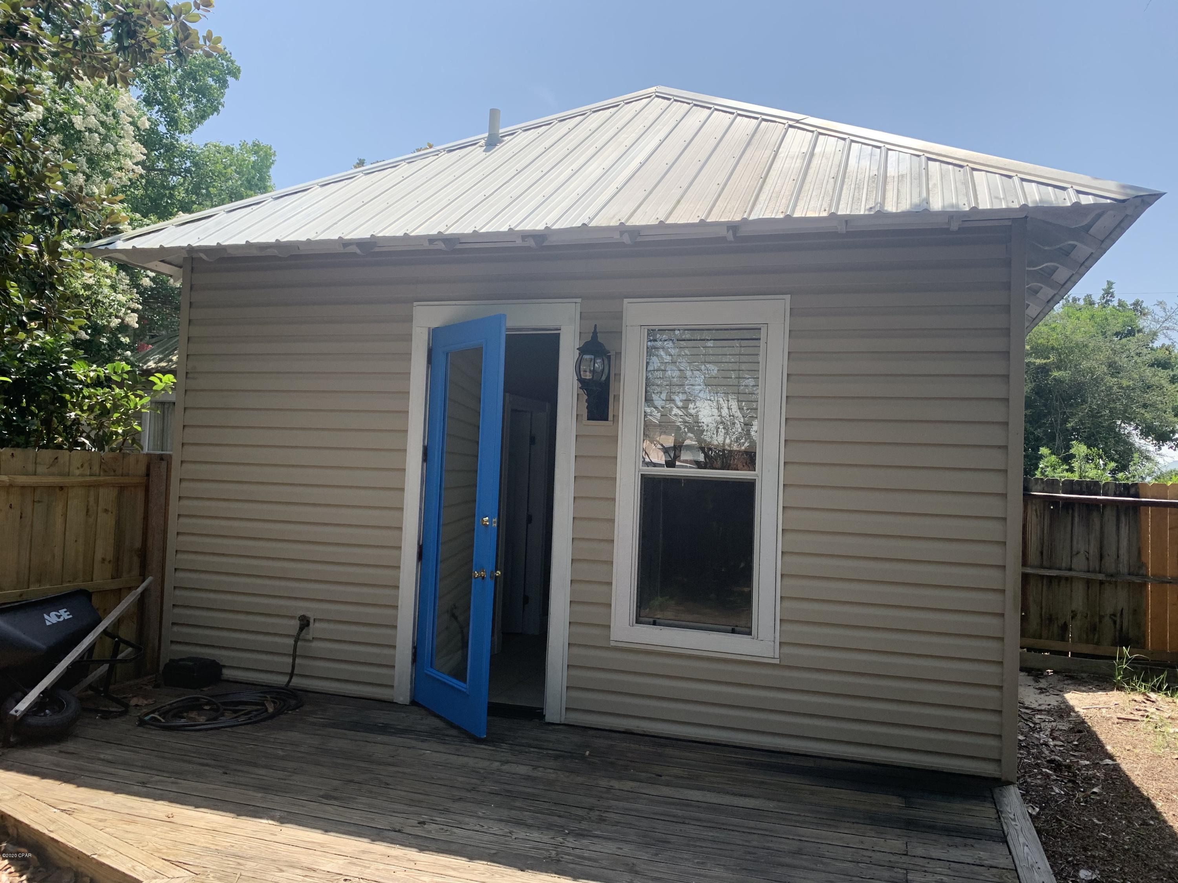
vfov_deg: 53.1
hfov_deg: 67.3
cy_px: 442
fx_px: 885
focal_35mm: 26
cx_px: 589
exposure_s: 1/1124
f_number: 1.8
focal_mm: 4.25
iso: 25
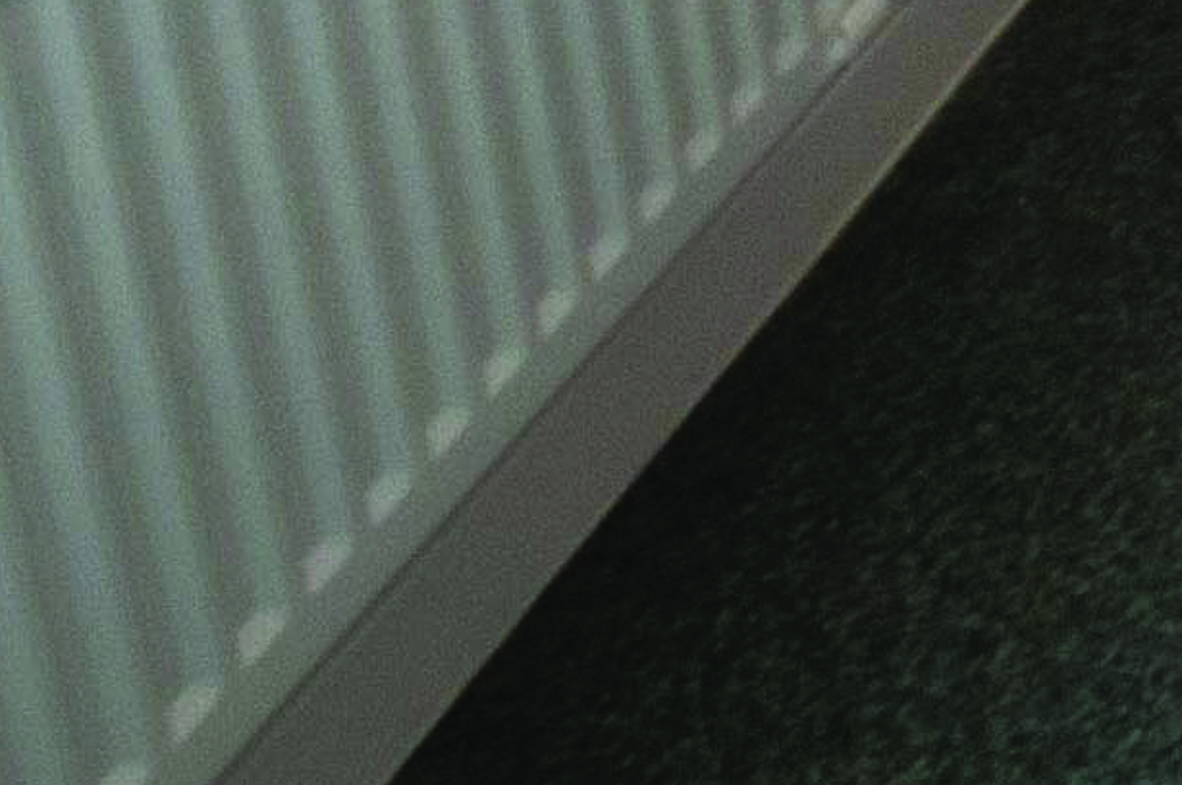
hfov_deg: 14.1
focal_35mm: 105
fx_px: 3443
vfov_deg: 10.7
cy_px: -1227
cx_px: 2754
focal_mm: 10
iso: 200
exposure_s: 1/100
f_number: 7.1
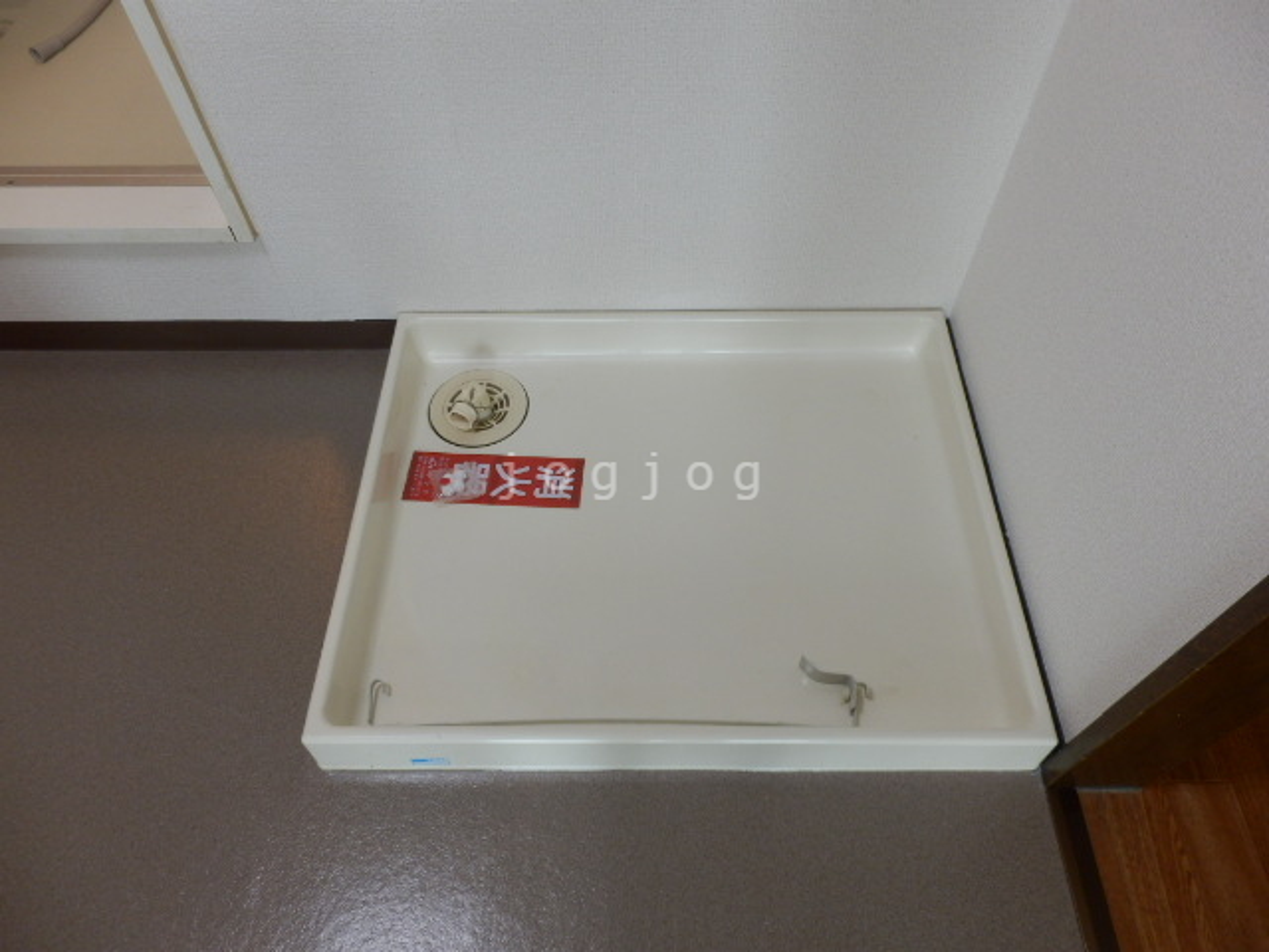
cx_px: 634
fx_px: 880
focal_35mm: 24
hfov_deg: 71.6
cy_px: 476
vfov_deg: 56.8
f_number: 3
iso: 125
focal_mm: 4.2
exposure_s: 1/30
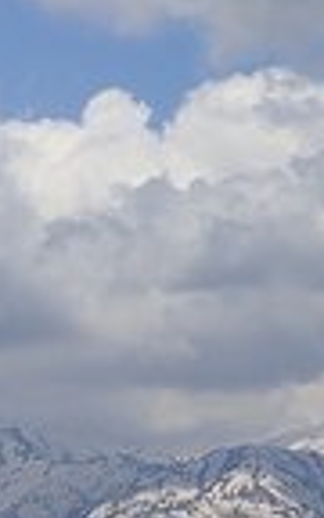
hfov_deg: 7.3
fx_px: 2543
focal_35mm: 180
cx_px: 103
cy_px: -43
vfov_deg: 11.5
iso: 100
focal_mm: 11.01
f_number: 14
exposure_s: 1/125
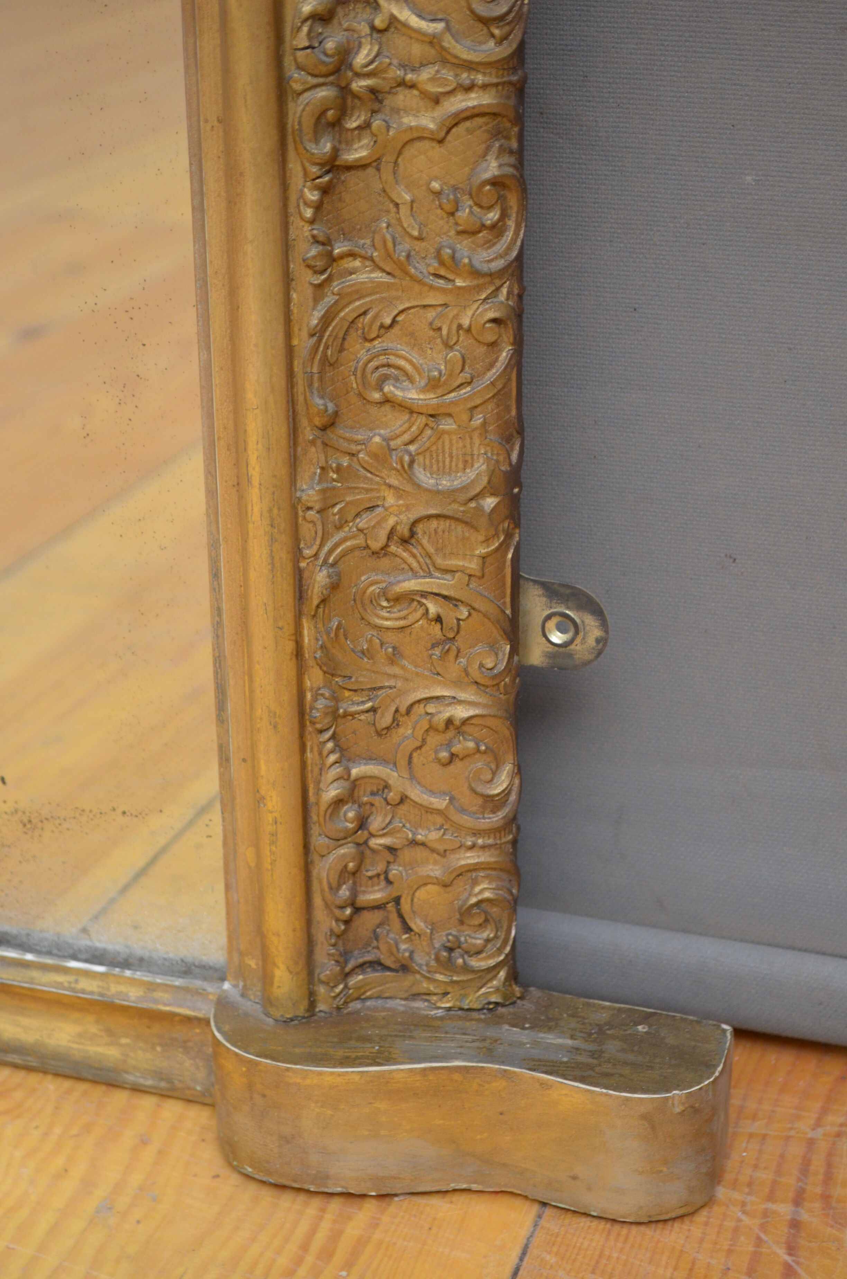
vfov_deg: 29.3
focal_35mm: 69
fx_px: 2446
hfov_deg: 19.6
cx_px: 424
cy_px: 640
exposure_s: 1/125
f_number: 5.6
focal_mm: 46
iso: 1000
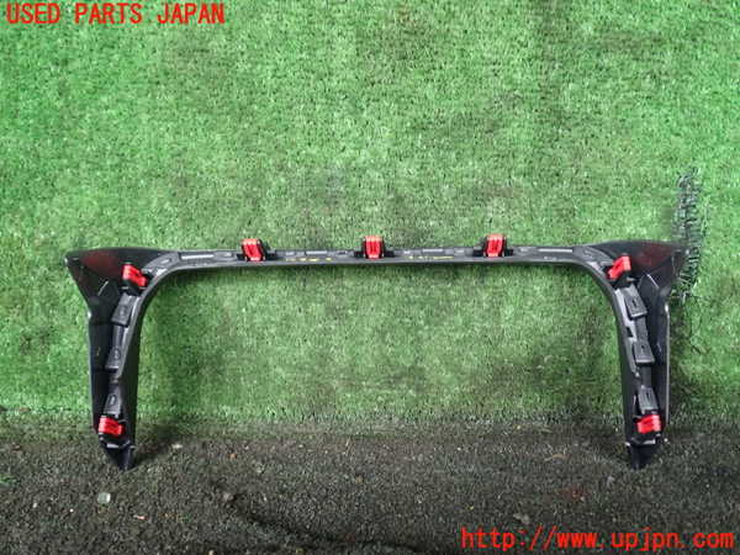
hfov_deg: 60.0
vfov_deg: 46.8
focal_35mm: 30
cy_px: 278
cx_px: 370
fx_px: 641
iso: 200
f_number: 2.3
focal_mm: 5.4
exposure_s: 1/30
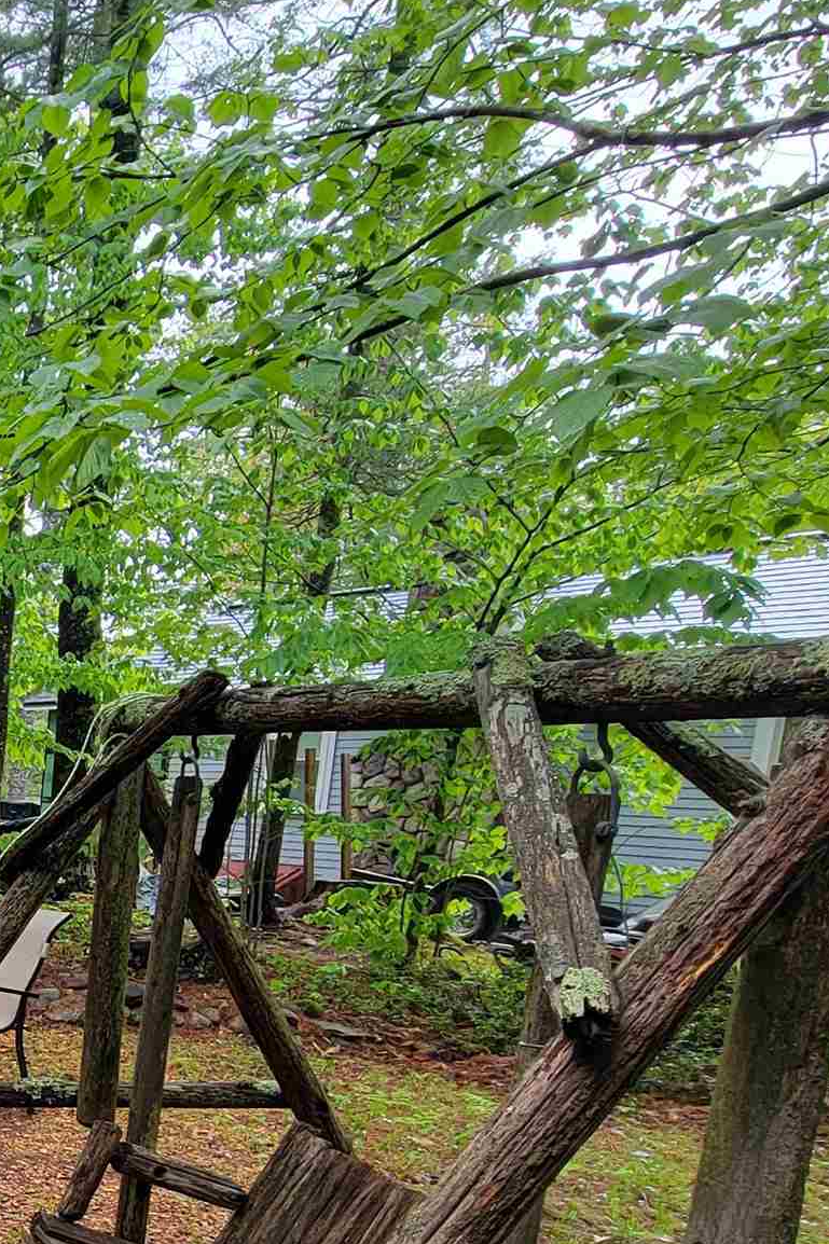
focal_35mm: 36
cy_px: 978
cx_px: -493
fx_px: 1244
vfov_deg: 50.3
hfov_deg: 25.1
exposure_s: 1/148
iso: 50
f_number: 2.2
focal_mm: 2.2
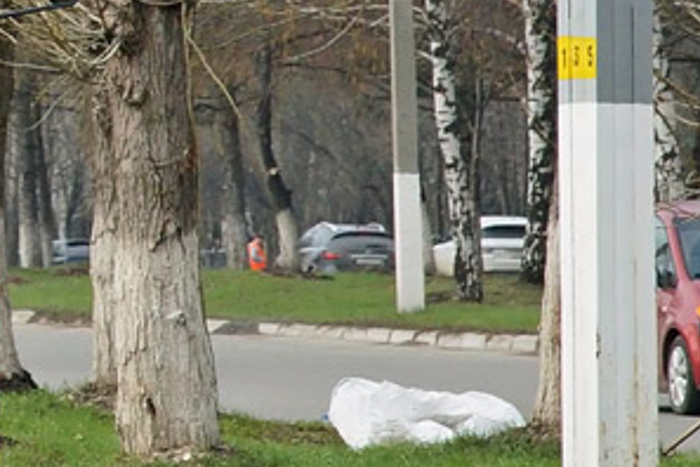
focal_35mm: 515
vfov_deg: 2.7
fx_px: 10013
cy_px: -149
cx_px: -577
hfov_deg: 4.0
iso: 400
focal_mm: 85
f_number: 7.1
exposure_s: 1/1250
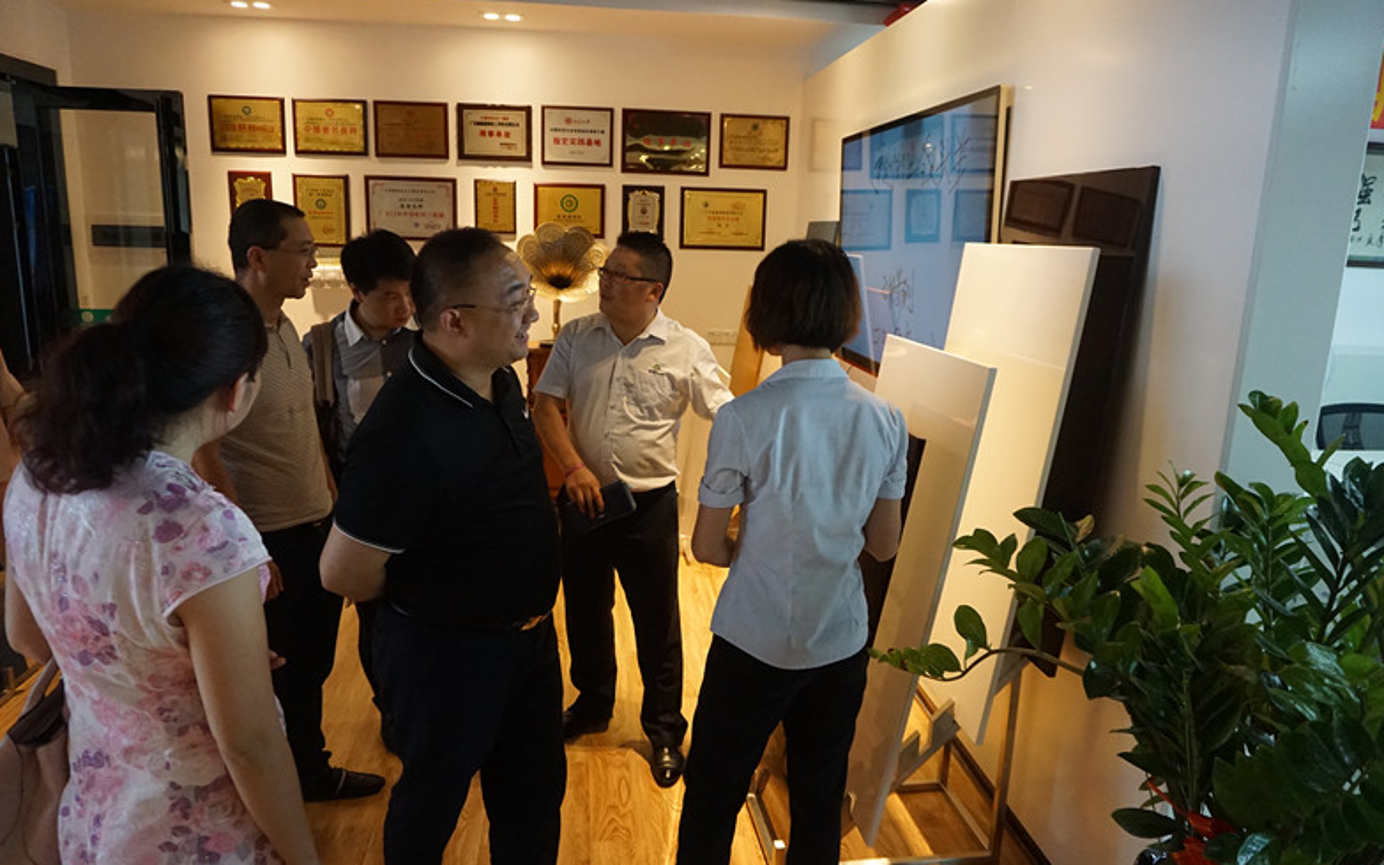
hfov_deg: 72.6
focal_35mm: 25
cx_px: 695
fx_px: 943
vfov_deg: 49.2
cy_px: 450
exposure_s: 1/160
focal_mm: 16
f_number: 3.5
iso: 2500
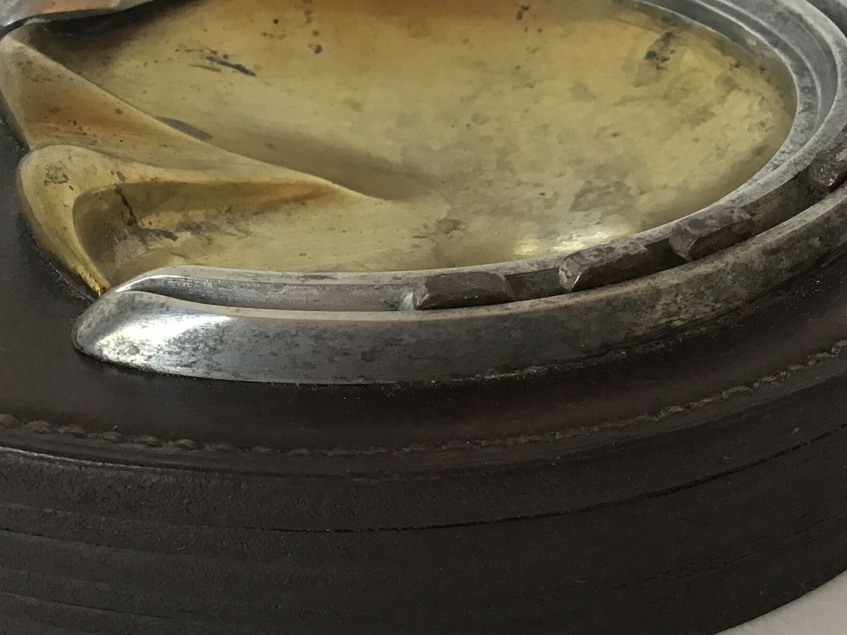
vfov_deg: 23.3
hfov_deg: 30.7
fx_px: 1542
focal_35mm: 63
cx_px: 441
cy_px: 324
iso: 50
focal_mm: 3.3
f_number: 2.4
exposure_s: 1/33
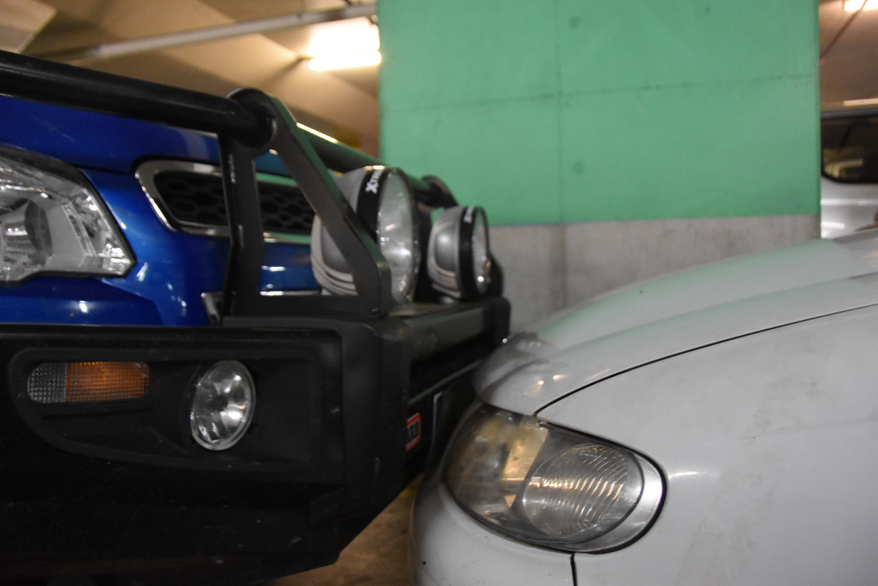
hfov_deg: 61.9
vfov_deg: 43.6
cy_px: 293
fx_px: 732
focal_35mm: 30
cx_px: 439
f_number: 3.5
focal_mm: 20
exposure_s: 1/60
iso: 5000
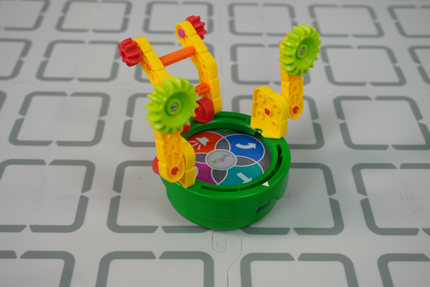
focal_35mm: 48
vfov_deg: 28.3
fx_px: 568
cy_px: 145
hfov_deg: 41.5
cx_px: 222
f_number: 4.5
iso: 160
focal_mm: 29
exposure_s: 1/50
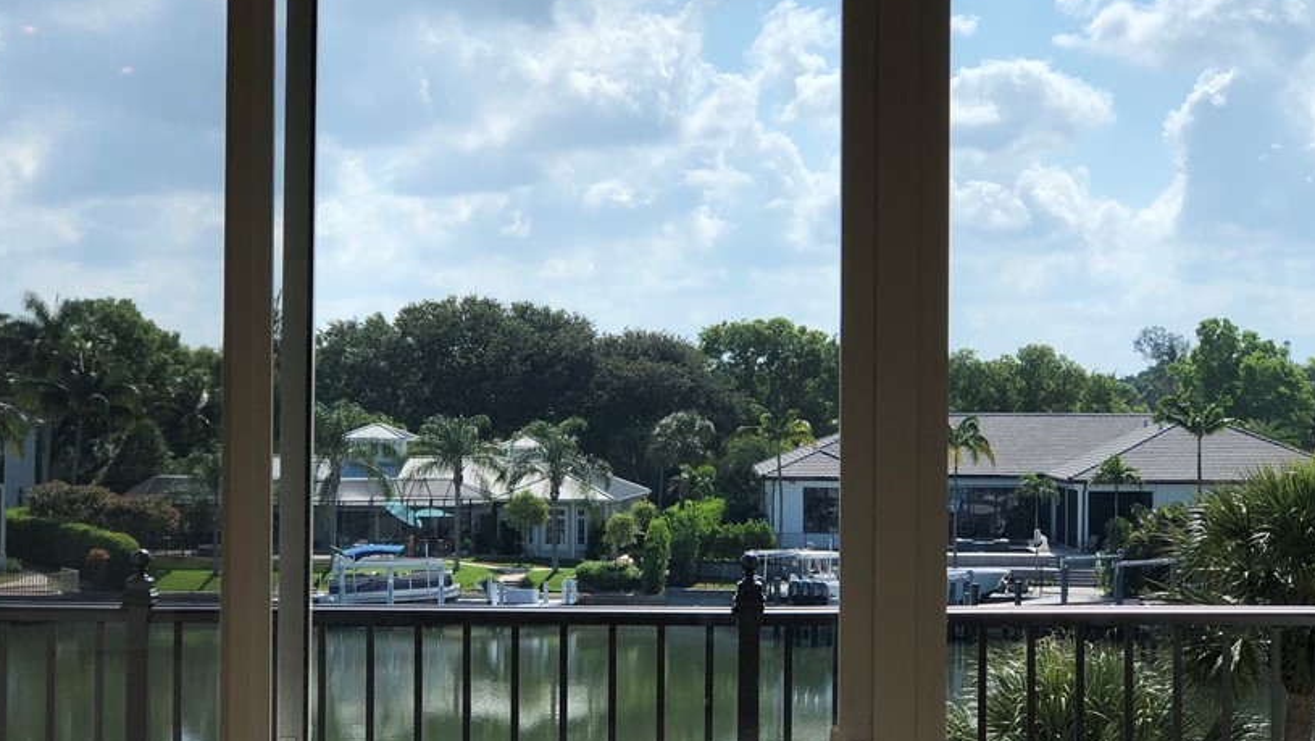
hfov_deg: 27.2
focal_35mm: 78
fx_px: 2721
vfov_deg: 15.5
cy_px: 389
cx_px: 652
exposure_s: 1/899
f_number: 2.8
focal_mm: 6.6
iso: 20
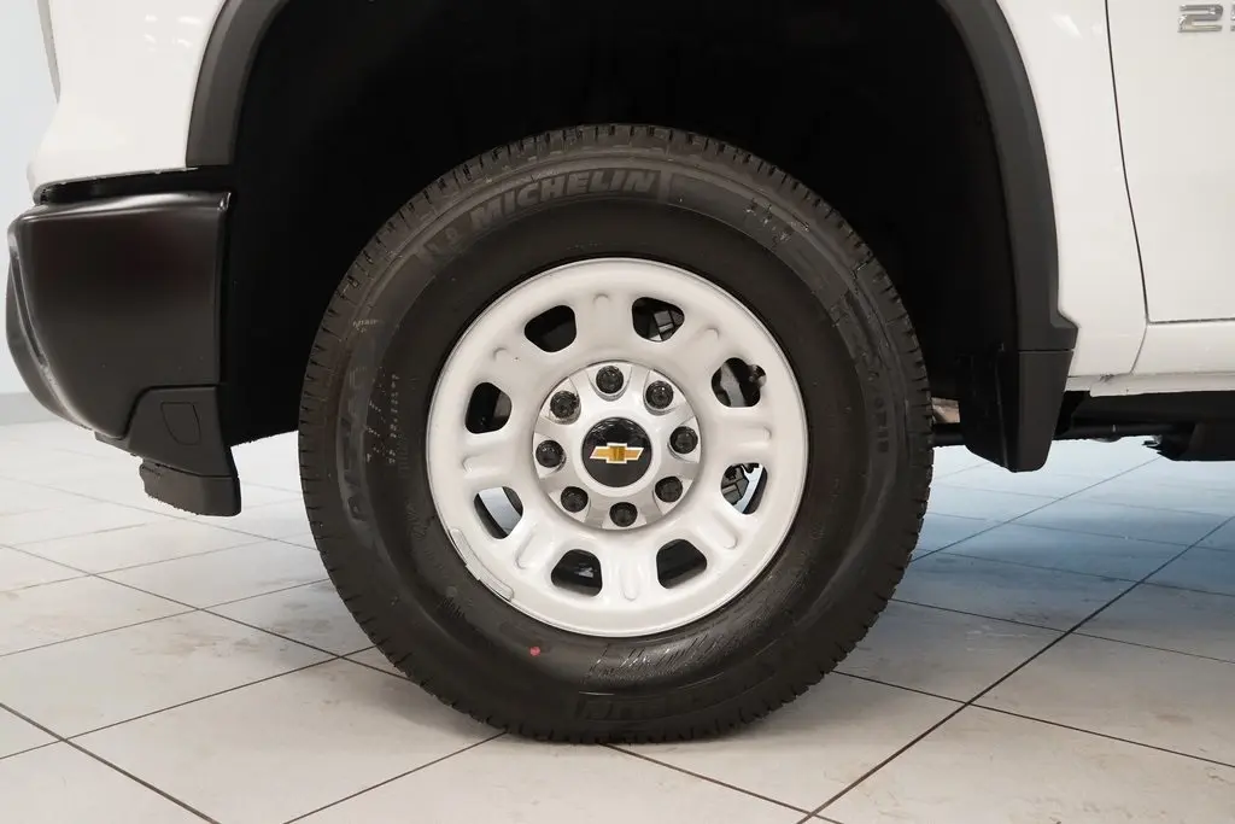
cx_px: 618
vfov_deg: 41.7
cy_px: 412
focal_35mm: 32
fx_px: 1081
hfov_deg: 59.5
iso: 1600
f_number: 4
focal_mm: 21
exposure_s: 1/40
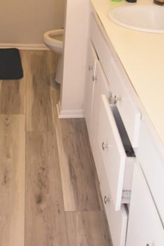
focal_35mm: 60
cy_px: -9
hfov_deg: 22.6
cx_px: 75
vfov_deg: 30.6
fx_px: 410
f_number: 4
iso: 560
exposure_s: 1/60
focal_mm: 14
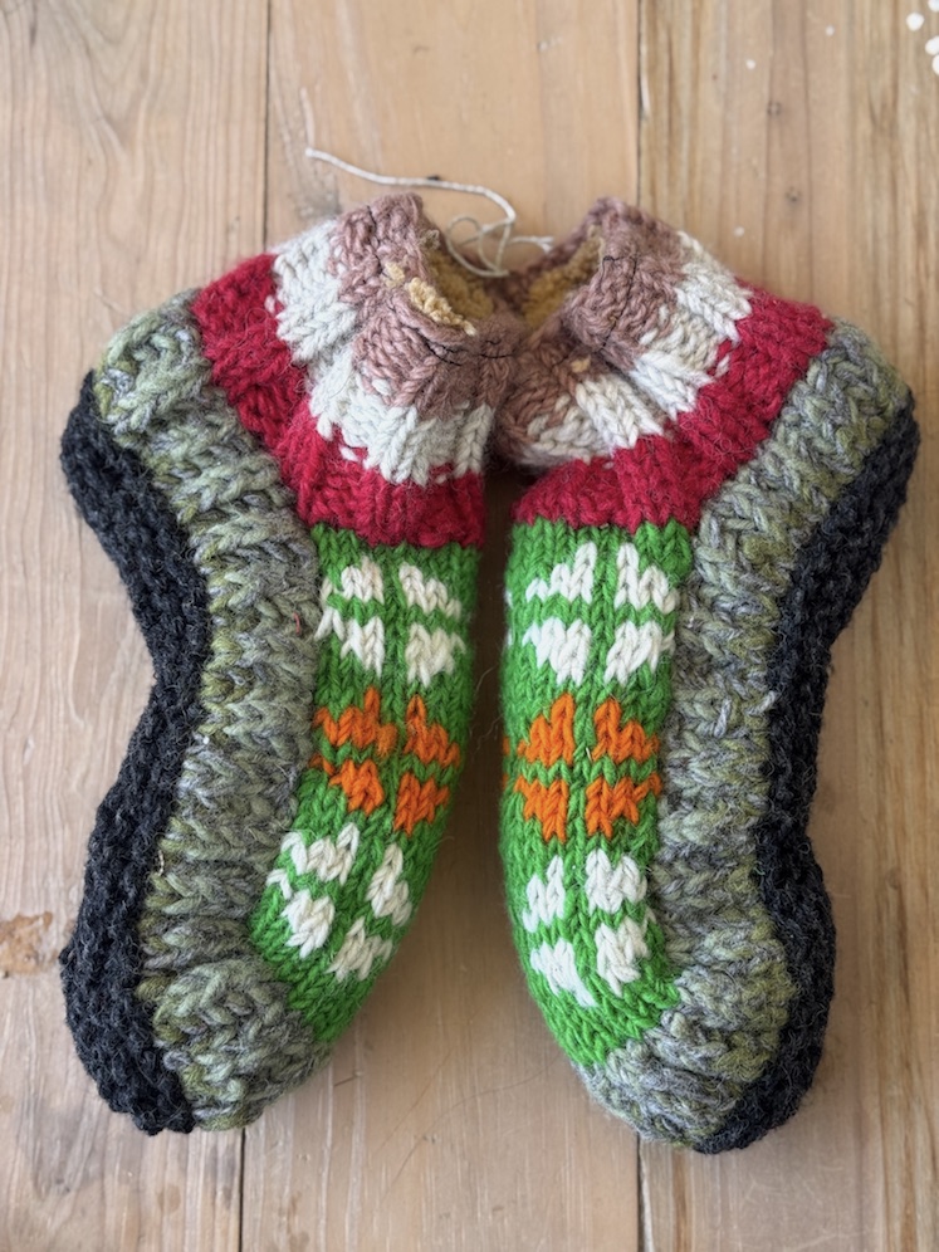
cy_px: 626
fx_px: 1736
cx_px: 470
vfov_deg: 39.7
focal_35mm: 48
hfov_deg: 30.3
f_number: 1.78
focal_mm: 6.76
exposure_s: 1/121
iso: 80
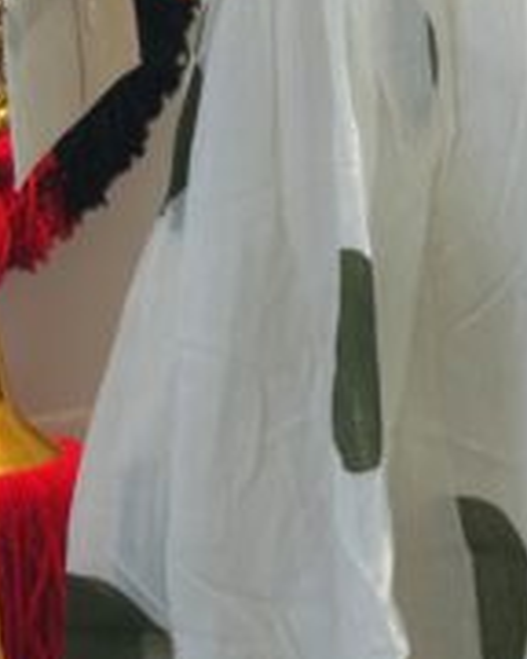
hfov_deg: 10.0
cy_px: -368
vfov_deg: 11.9
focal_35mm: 154
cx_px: 441
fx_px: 3002
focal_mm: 6.86
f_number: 1.78
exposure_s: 1/60
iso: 100
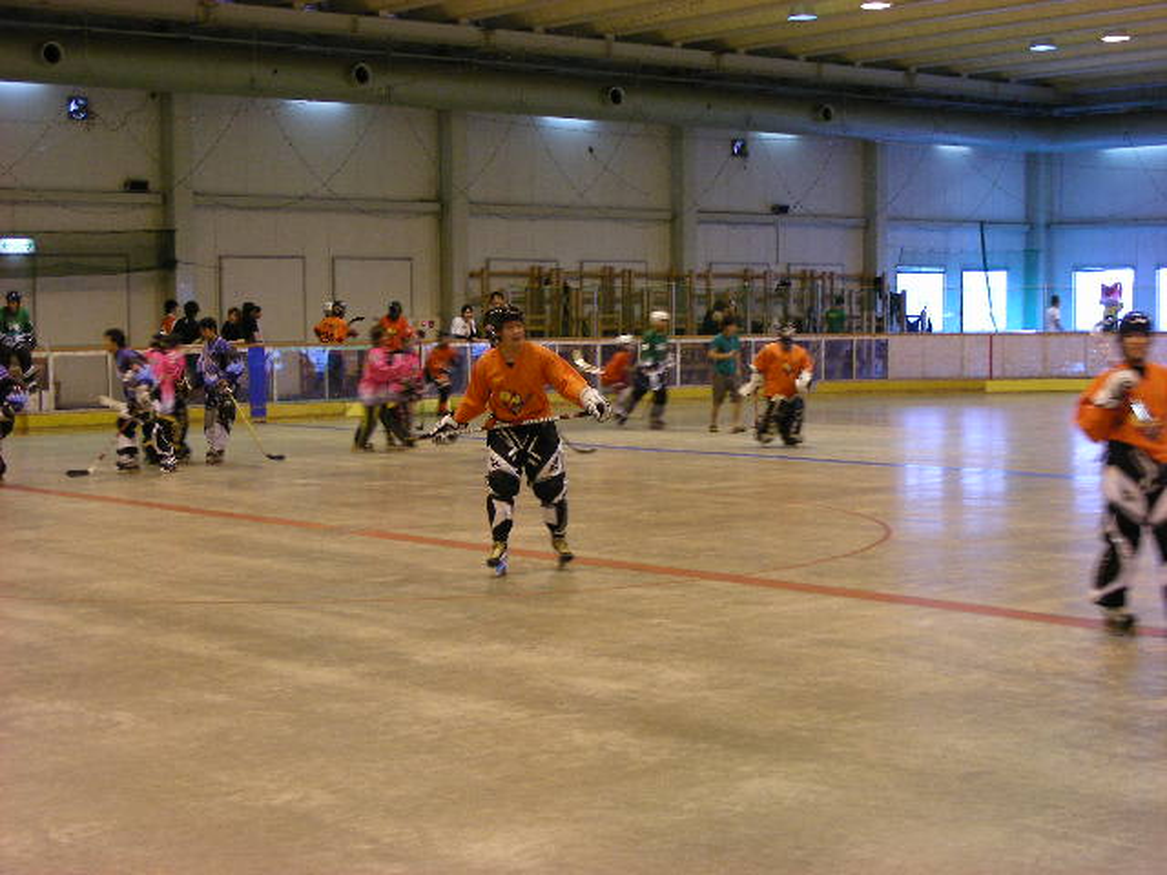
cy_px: 438
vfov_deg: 23.3
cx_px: 584
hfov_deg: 30.7
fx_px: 2124
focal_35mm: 63
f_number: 3.5
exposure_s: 1/30
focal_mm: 10.5
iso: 177
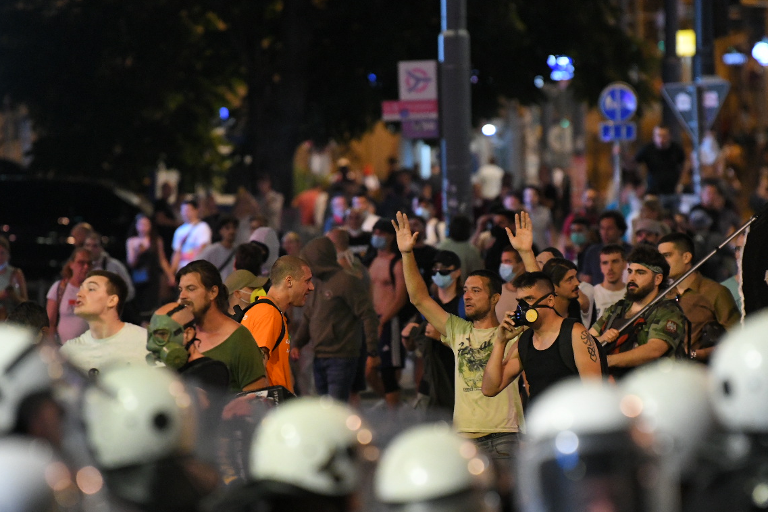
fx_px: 6080
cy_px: 329
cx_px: 401
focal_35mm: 285
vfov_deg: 4.8
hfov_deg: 7.2
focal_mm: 200
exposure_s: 1/160
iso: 6400
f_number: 3.5
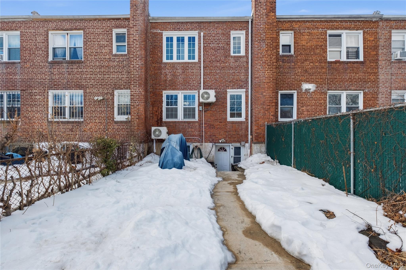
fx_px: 169
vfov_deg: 77.3
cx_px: 203
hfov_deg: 100.4
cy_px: 135
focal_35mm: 15
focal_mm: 10
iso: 320
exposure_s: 1/1250
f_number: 8
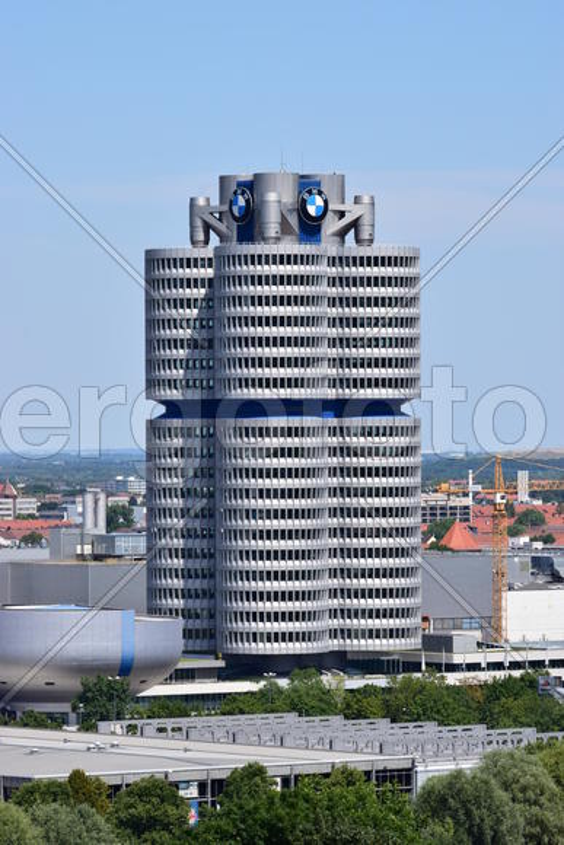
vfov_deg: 9.8
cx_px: 282
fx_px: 4932
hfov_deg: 6.5
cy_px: 422
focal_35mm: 210
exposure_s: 1/400
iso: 200
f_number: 11
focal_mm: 140
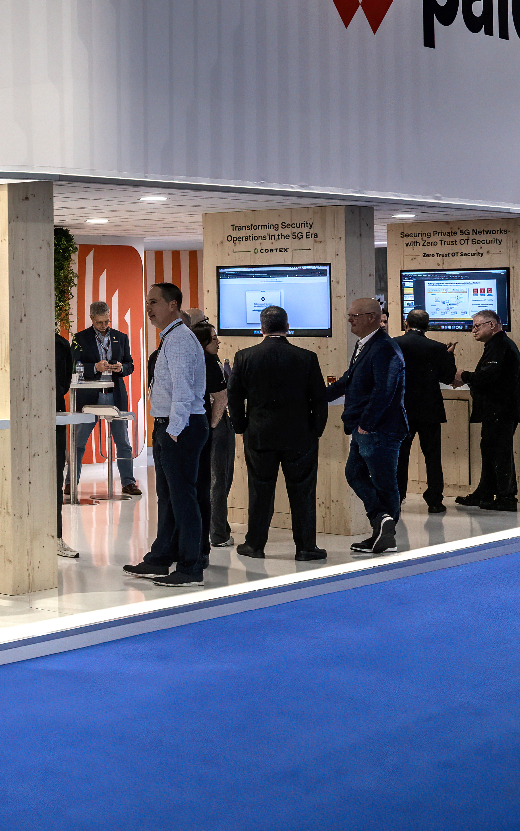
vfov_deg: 29.5
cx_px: -331
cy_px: 266
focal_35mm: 69
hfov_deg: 16.6
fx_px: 1565
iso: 400
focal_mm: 24
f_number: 2.8
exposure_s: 1/500
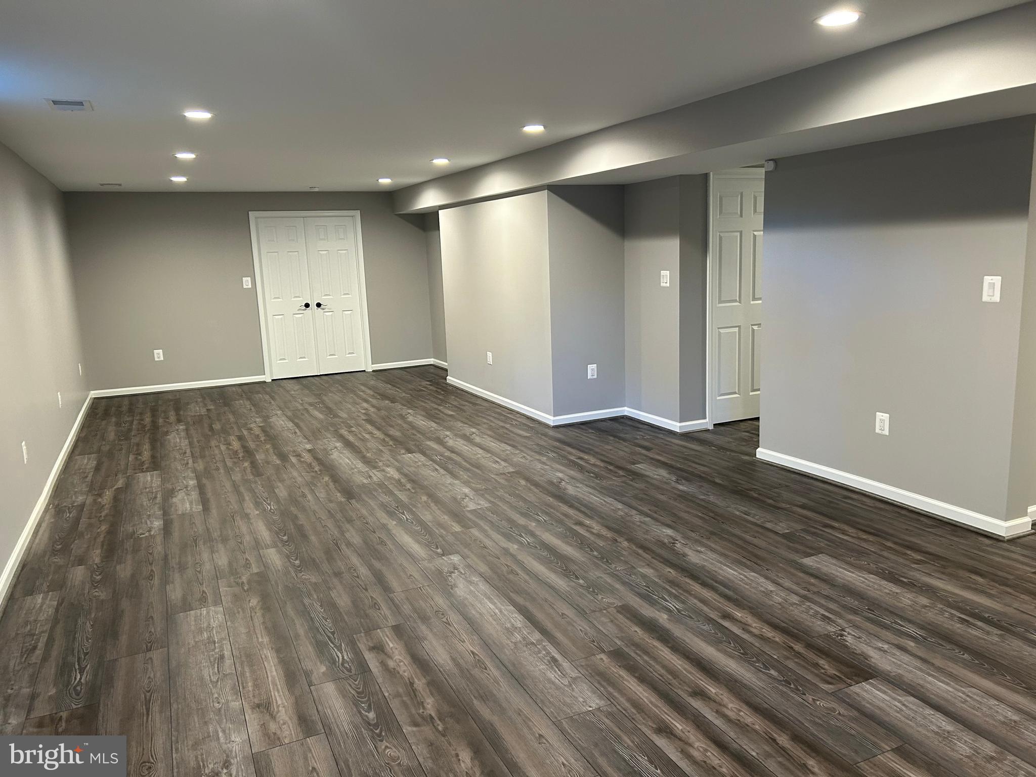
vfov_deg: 53.1
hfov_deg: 67.3
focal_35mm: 26
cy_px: 388
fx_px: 778
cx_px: 518
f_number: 1.5
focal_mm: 5.7
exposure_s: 1/60
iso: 160
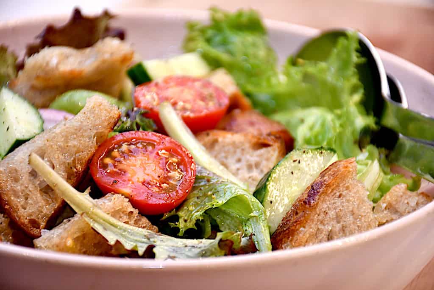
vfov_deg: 7.9
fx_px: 2098
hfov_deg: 11.8
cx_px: 217
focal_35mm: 174
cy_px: 145
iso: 900
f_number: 5.6
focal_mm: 116
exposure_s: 1/60
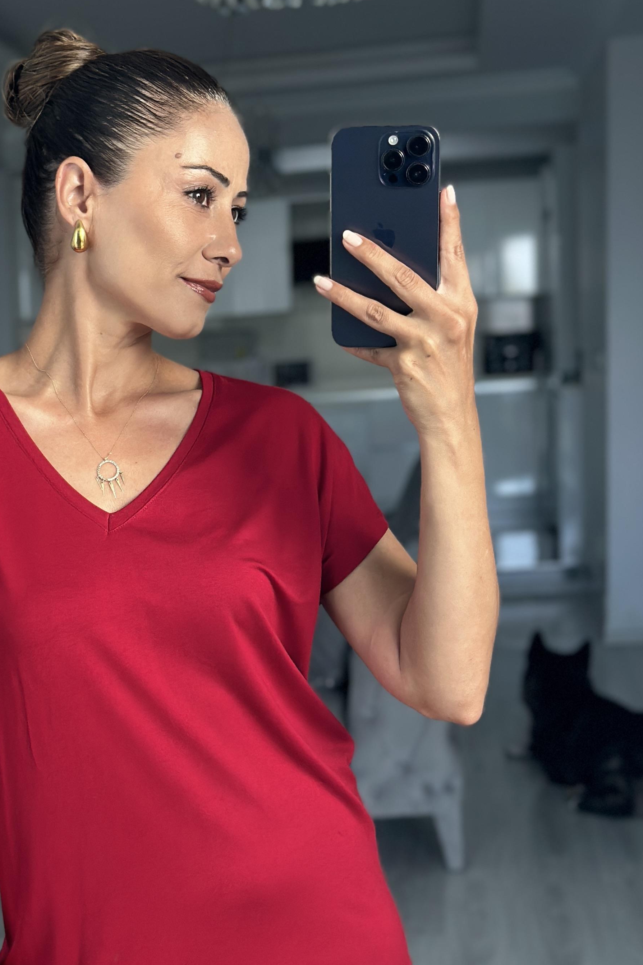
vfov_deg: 26.9
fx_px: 2009
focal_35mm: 75
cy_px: 570
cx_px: 139
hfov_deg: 18.0
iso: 125
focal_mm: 6.86
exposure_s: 1/145
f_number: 1.78
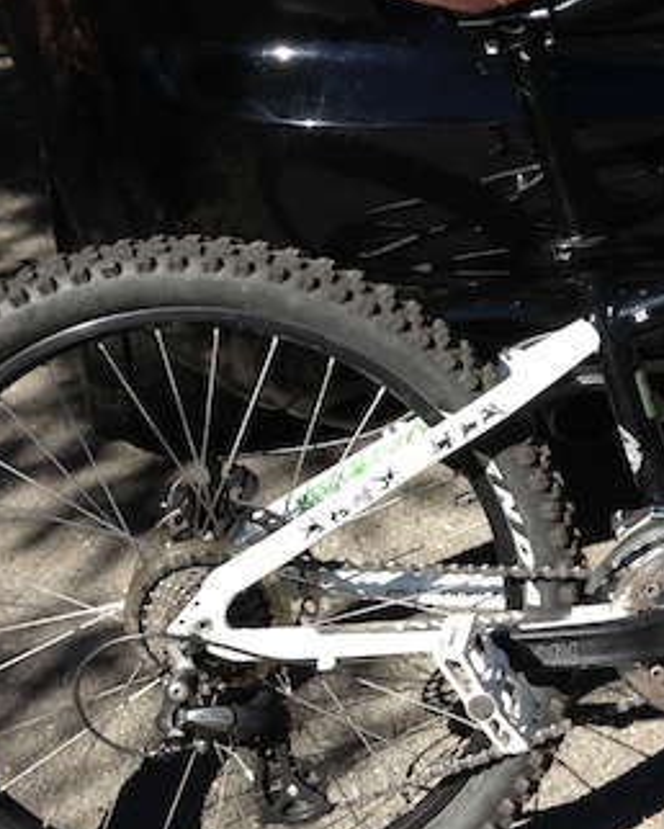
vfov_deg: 23.8
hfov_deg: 18.4
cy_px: 394
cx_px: 757
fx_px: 1963
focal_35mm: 80
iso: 50
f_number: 2.4
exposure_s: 1/696
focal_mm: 4.13
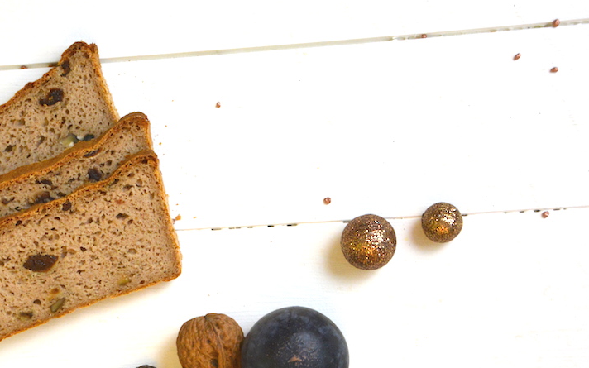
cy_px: 327
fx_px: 1653
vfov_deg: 12.6
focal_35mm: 103
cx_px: 144
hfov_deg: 20.0
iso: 800
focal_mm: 40
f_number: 4.5
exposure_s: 1/50
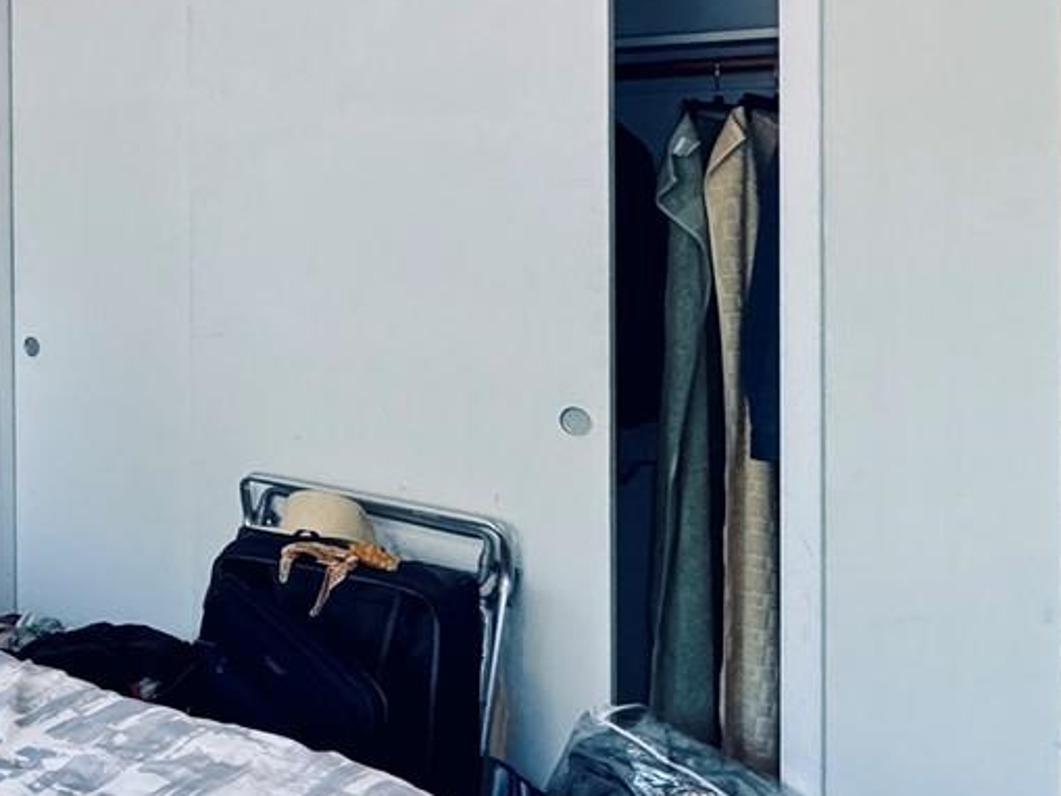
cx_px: -161
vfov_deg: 32.1
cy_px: 173
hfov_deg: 35.4
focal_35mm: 44
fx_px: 1349
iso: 250
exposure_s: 1/120
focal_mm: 2.22
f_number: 2.2
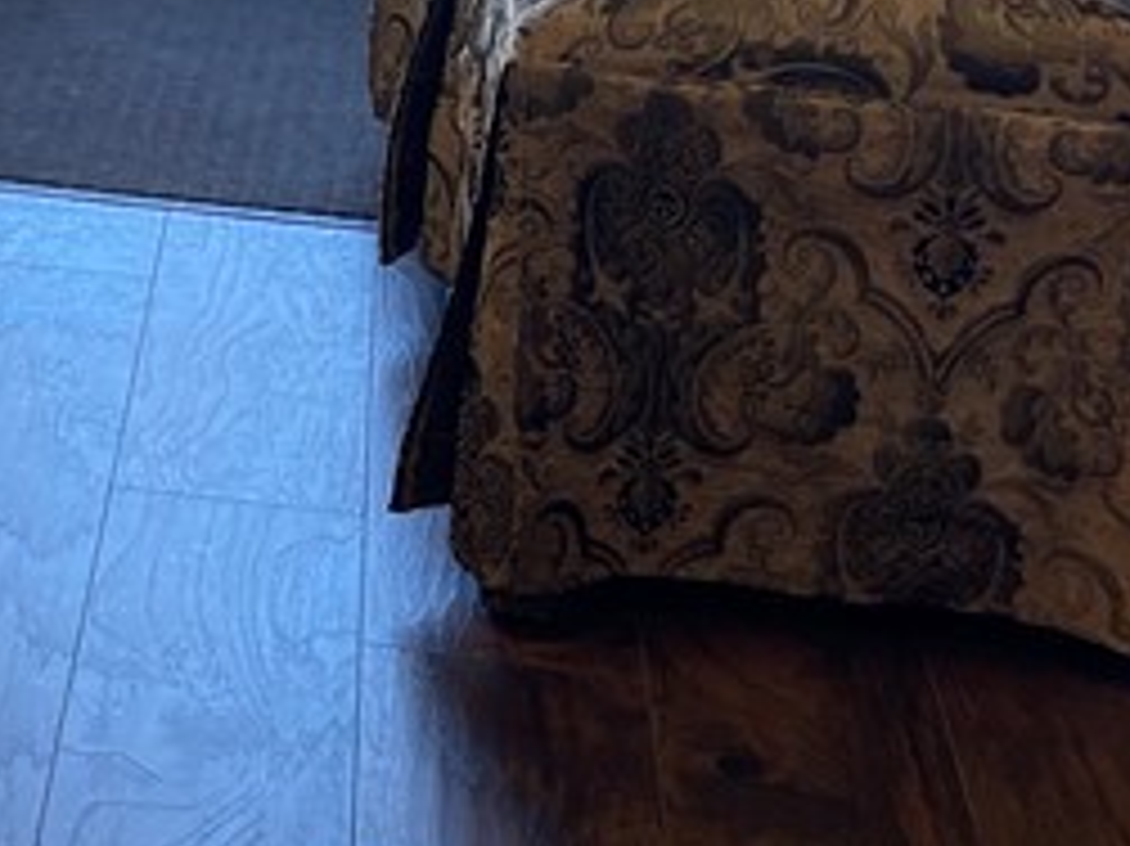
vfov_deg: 12.9
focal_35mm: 102
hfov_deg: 17.8
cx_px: -414
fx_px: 3328
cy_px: -756
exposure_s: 1/122
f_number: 1.6
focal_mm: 5.1
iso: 32
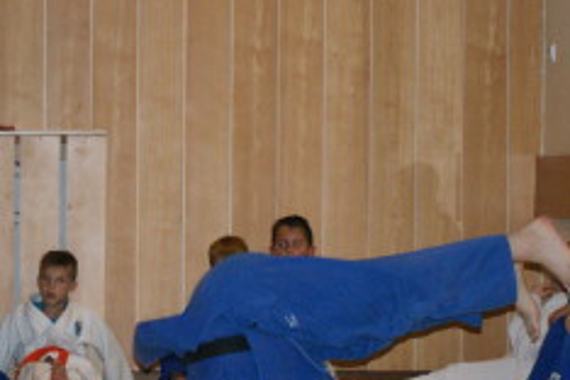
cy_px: 156
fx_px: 2270
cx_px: 117
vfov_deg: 9.6
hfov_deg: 14.2
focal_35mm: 143
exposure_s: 1/60
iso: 400
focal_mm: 35
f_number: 5.6
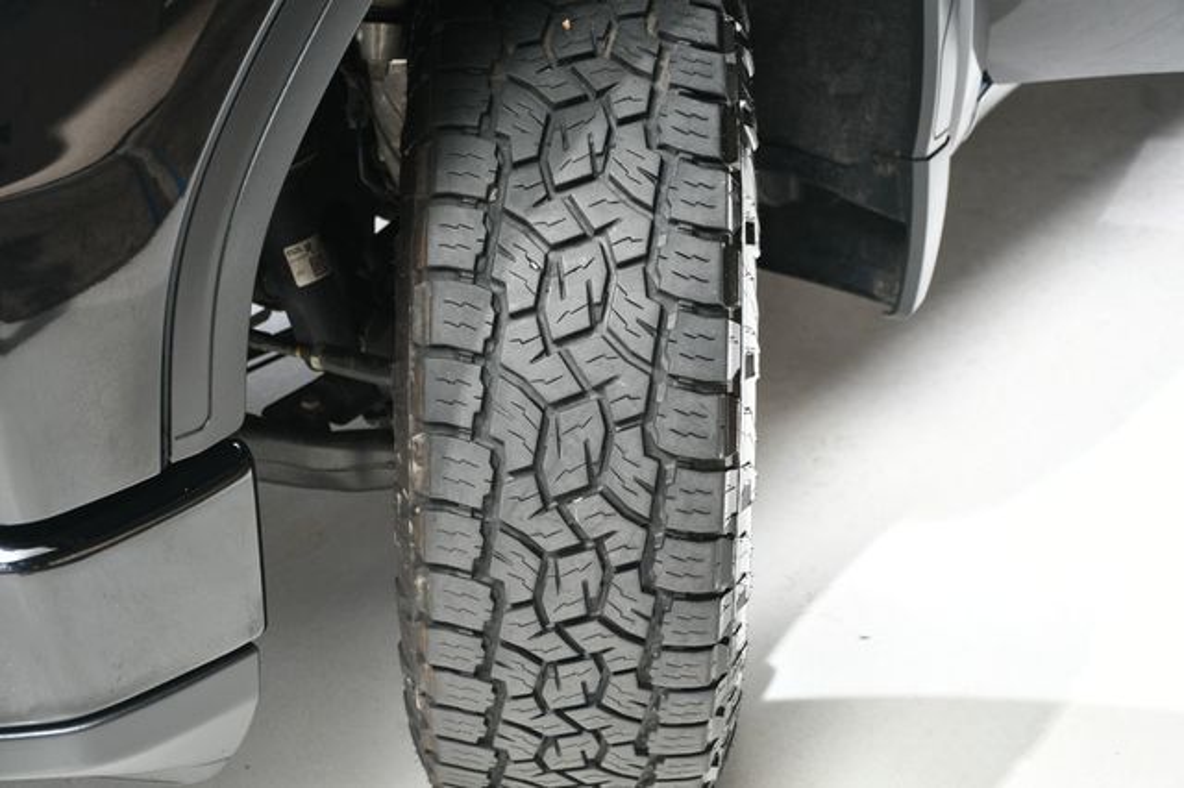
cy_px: 394
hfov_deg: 31.9
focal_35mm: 63
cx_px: 592
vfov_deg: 21.5
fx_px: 2071
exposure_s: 1/160
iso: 100
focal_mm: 42
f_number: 4.5
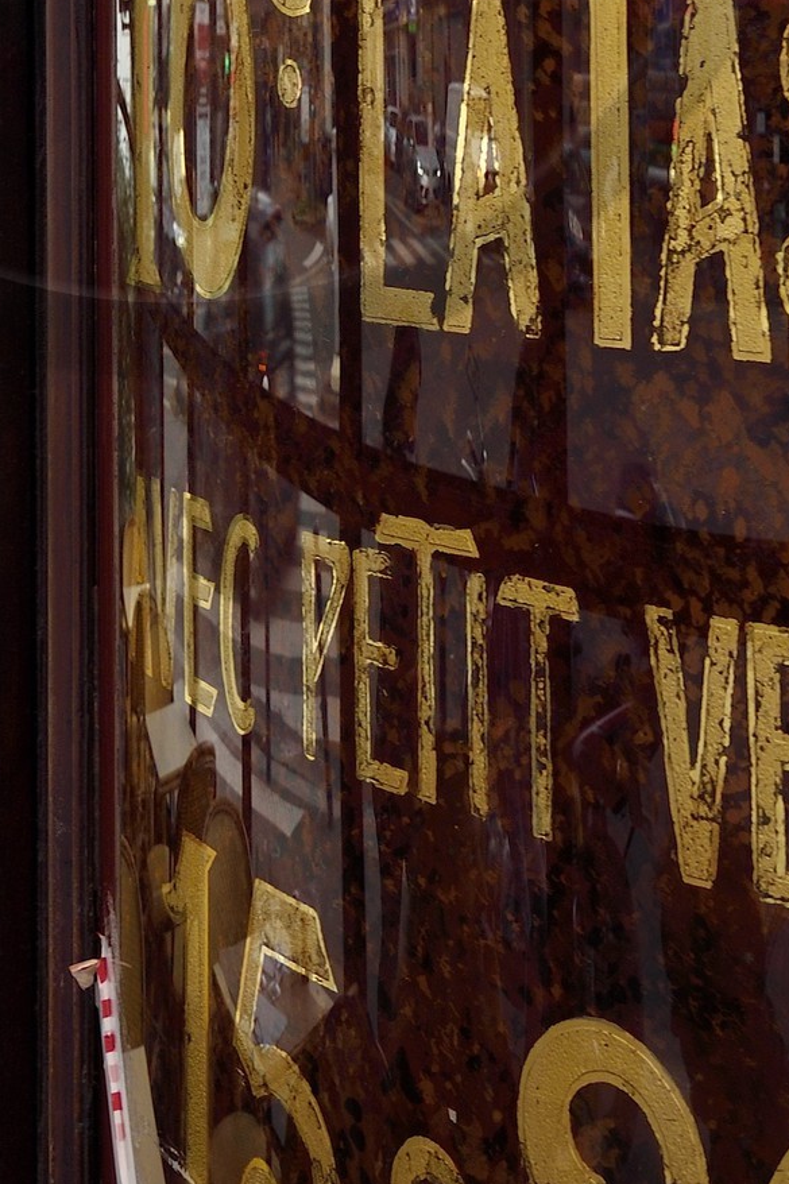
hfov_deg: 16.5
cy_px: -255
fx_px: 2697
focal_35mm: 82
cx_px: 173
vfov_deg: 22.7
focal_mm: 30
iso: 400
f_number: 10
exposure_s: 1/60
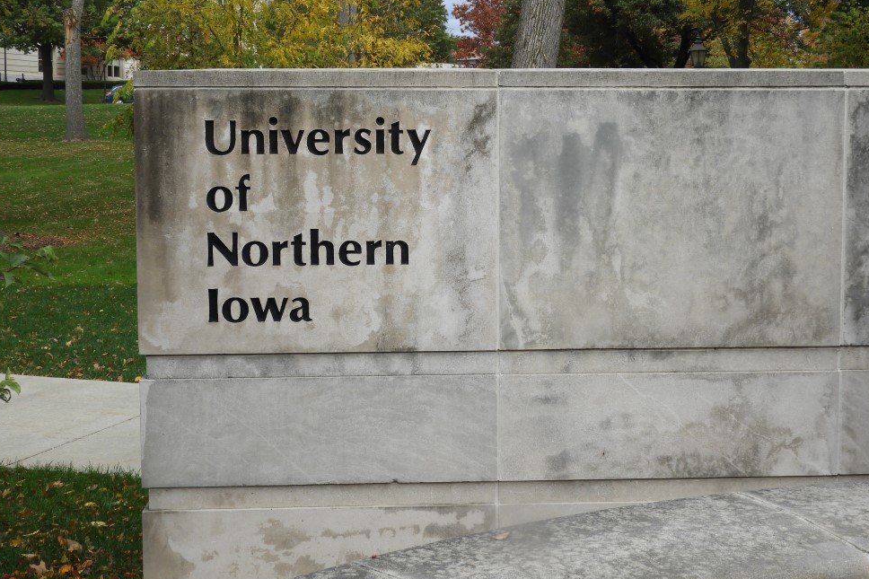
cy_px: 241
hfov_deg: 36.2
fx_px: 1327
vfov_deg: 24.6
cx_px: 446
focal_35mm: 55
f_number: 4
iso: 100
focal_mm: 9
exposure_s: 1/160
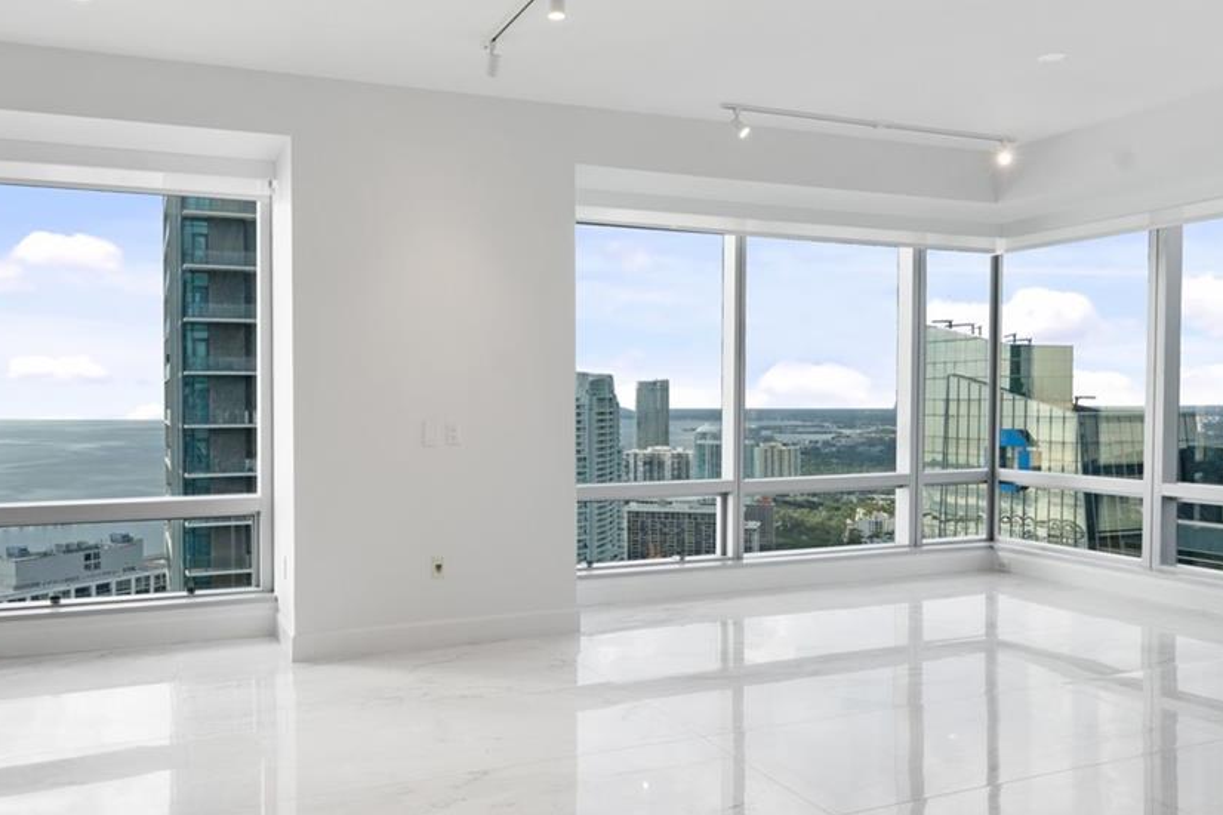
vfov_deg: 41.1
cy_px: 409
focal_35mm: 32
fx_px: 1086
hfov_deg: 58.7
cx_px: 574
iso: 200
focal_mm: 16.5
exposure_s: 1/40
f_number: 9
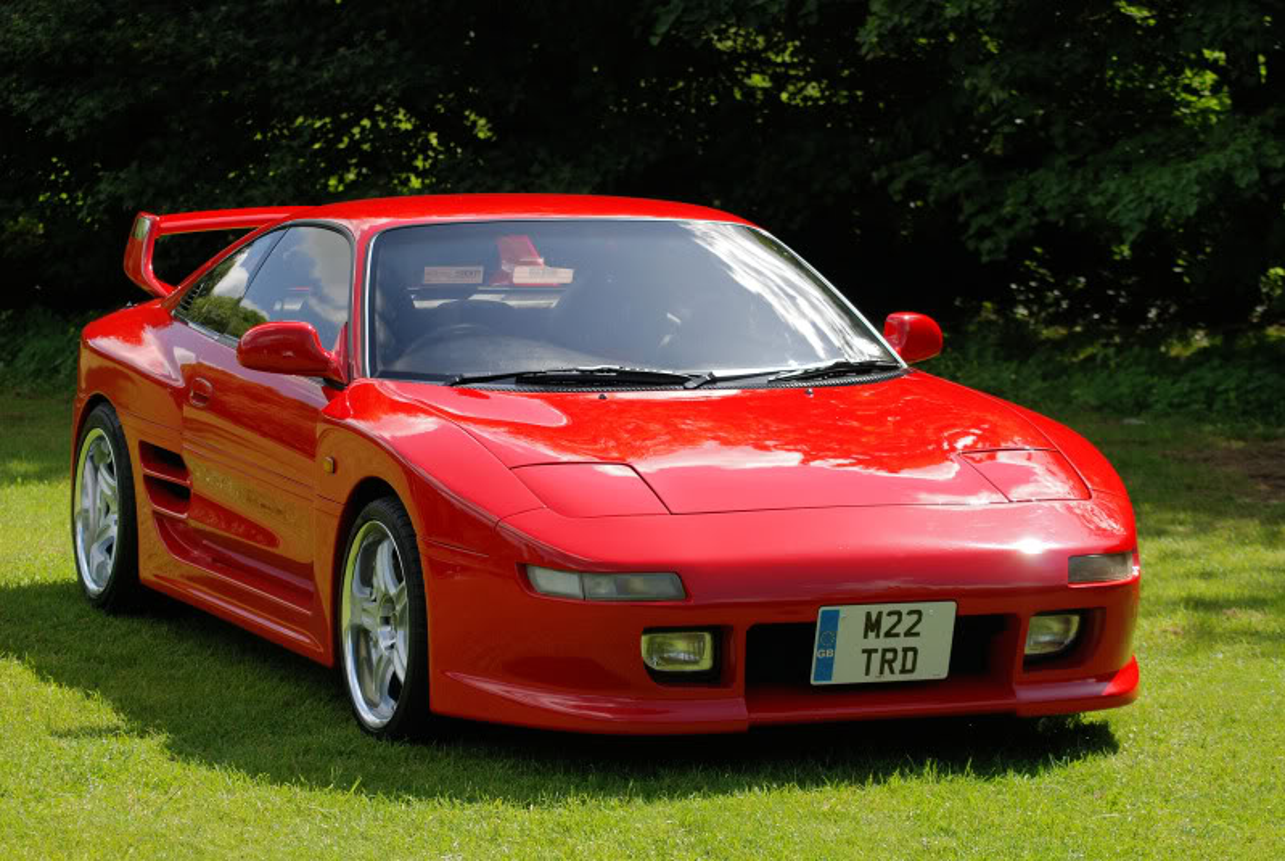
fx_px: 3753
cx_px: 642
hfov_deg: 19.4
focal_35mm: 105
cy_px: 430
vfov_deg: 13.1
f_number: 5.6
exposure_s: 1/500
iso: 140
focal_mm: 70
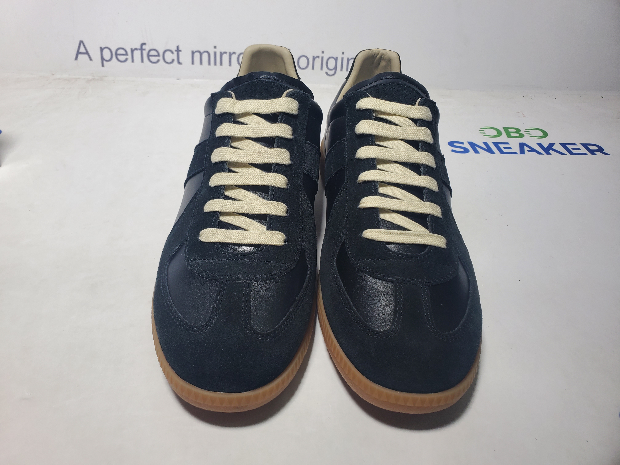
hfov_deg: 67.3
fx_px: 466
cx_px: 310
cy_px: 232
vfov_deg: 53.1
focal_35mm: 26
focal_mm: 4.3
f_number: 2.4
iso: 50
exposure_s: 1/205
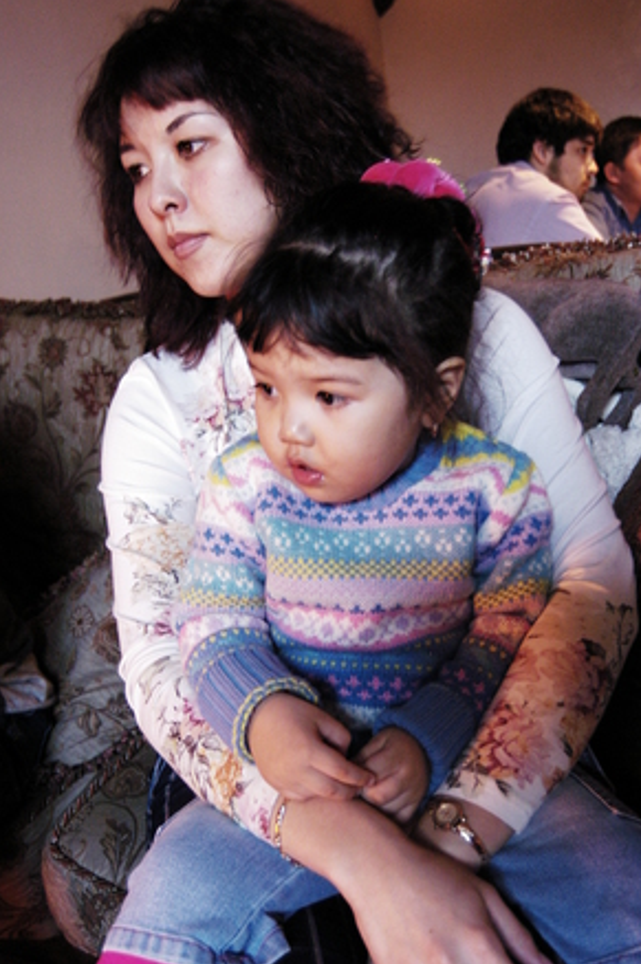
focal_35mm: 37
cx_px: 316
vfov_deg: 51.9
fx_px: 990
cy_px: 486
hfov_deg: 35.9
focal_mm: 24
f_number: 4.2
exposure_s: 1/10
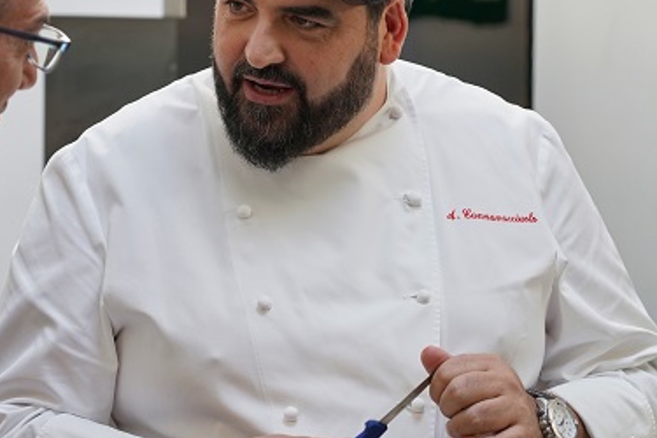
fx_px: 3066
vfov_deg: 8.2
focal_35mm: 168
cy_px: 159
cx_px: 270
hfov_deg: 12.2
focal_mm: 105
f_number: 4
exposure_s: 1/200
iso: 1600
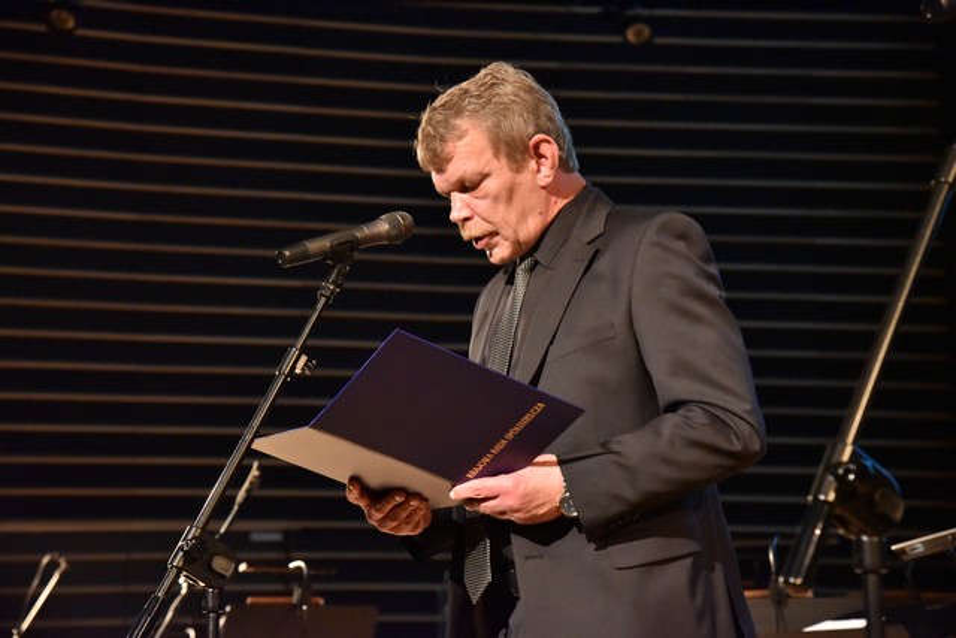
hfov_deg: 24.8
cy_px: 319
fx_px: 2178
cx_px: 478
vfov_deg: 16.7
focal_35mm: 82
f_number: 6.3
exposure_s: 1/60
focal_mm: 82
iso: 8000
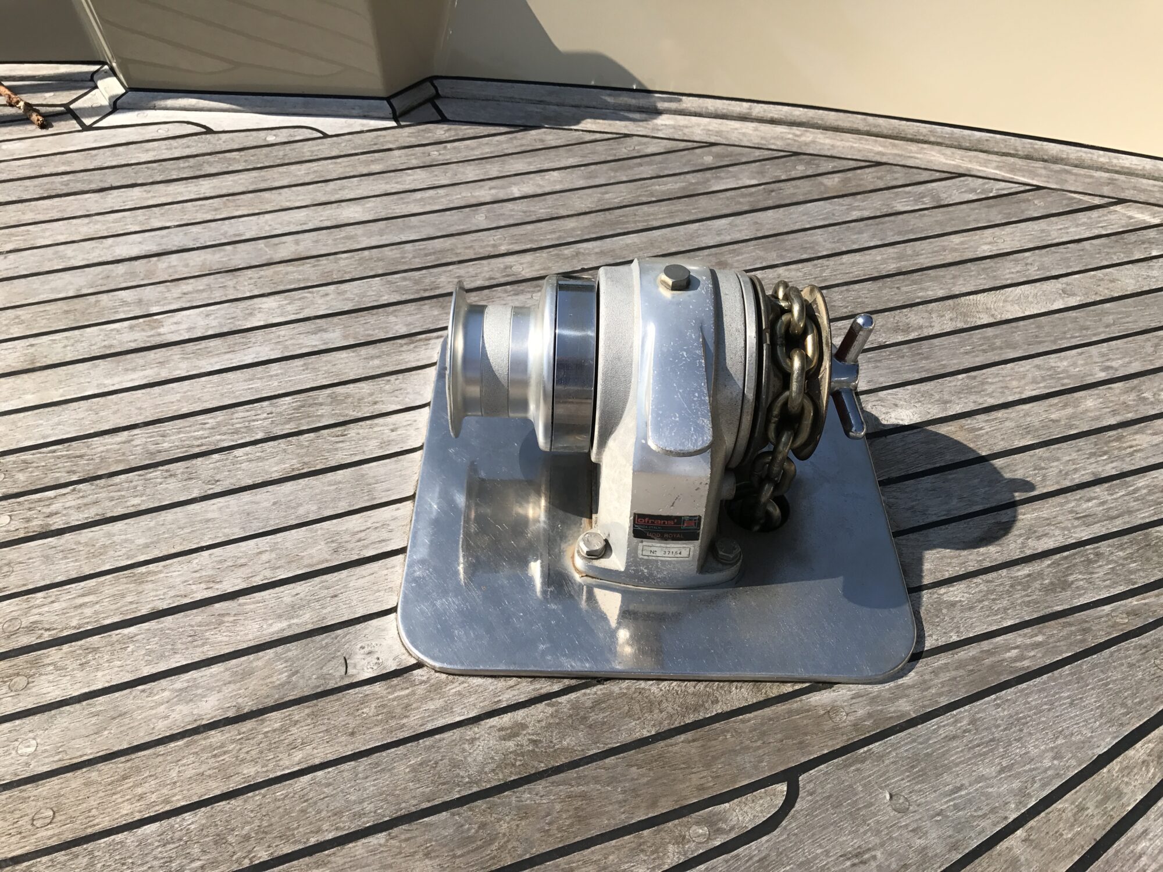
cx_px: 582
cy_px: 436
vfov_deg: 49.7
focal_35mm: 28
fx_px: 941
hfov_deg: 63.4
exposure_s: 1/2660
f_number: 1.8
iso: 20
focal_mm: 3.99
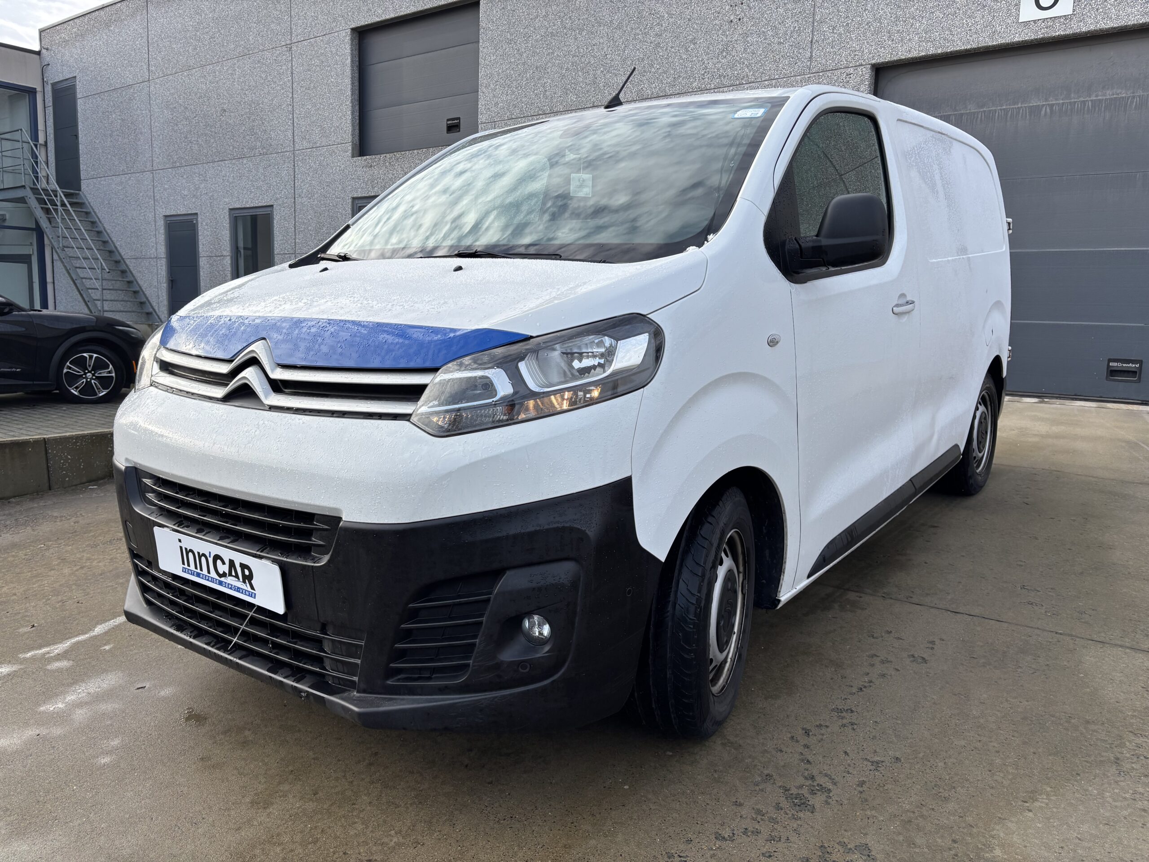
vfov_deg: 53.1
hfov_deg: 67.3
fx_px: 863
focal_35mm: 26
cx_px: 574
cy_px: 431
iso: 50
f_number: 1.6
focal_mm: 5.96
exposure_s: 1/1328
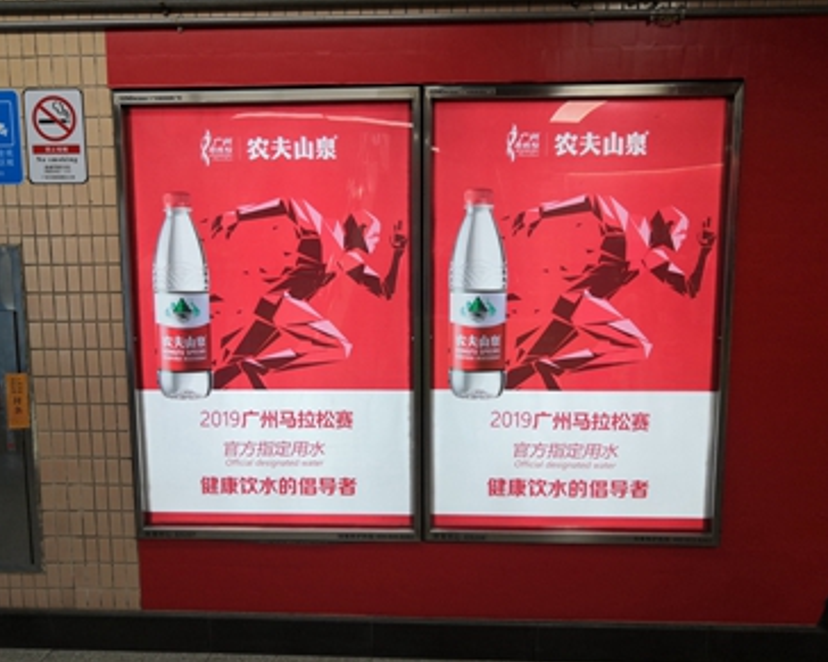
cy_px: 339
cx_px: 398
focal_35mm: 29
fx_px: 710
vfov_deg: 50.0
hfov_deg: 60.4
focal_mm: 3.95
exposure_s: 1/100
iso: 80
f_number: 1.8
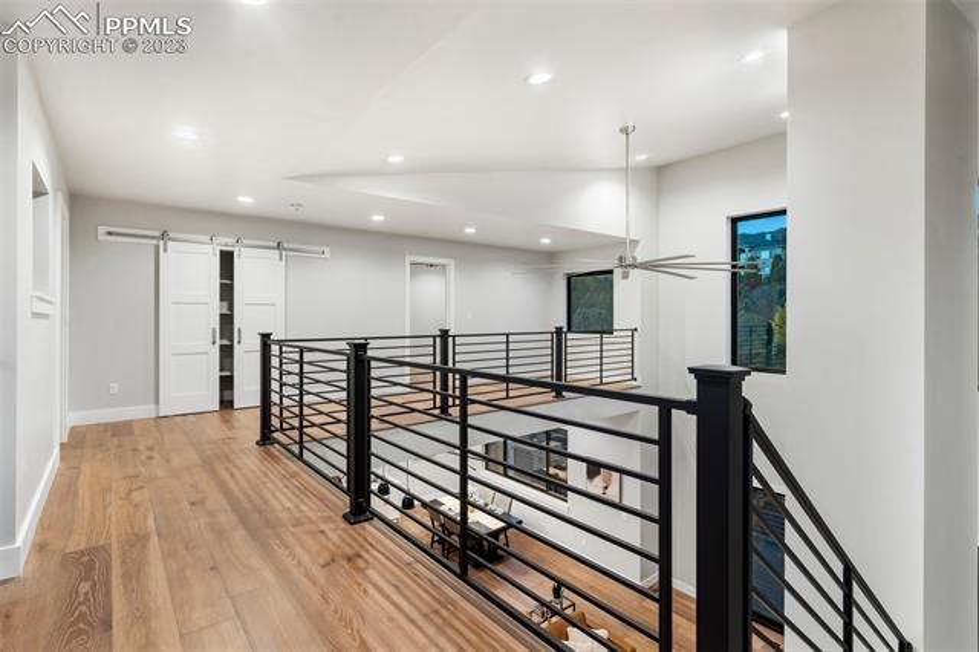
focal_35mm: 16
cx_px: 490
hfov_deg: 96.8
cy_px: 326
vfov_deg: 73.7
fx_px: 435
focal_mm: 16
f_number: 7.1
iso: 1000
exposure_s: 1/6
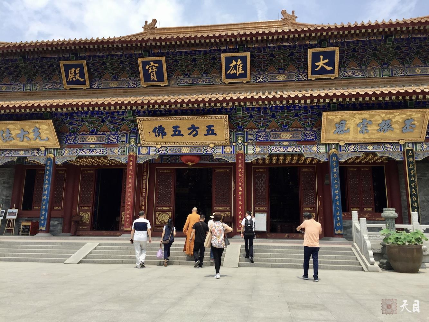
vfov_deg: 48.2
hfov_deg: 61.7
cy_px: 161
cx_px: 214
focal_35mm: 29
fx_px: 359
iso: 32
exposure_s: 1/1412
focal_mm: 4.15
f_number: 2.2
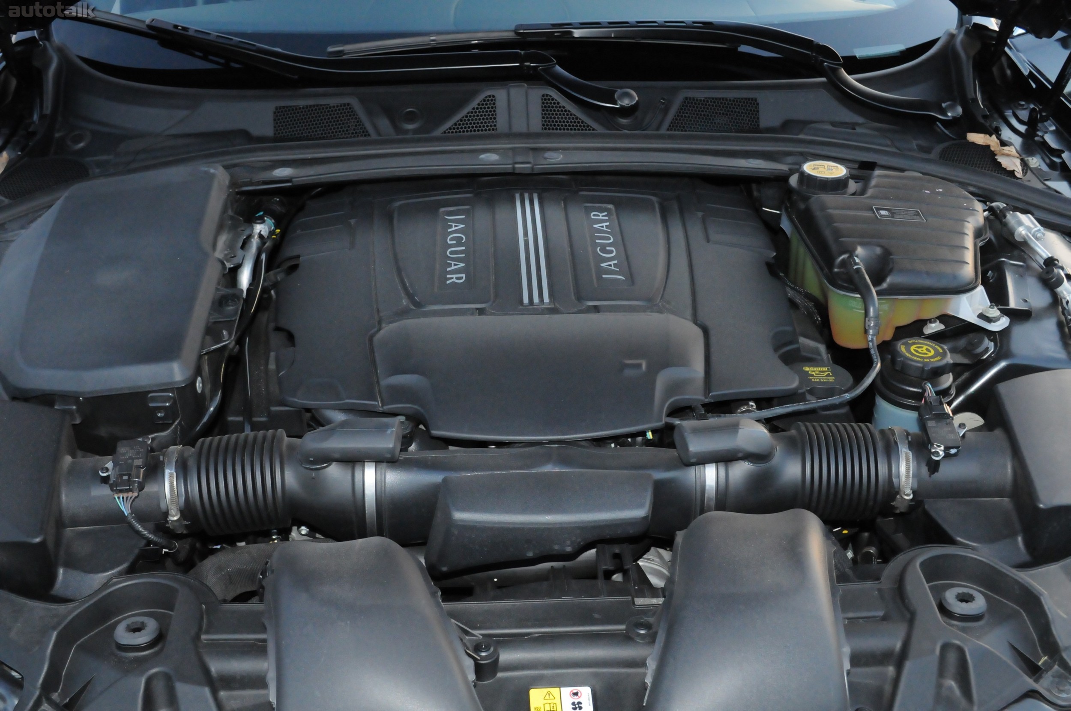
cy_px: 356
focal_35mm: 39
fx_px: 1159
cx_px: 536
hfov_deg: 49.6
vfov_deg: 34.1
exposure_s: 1/60
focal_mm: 26
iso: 2500
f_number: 8
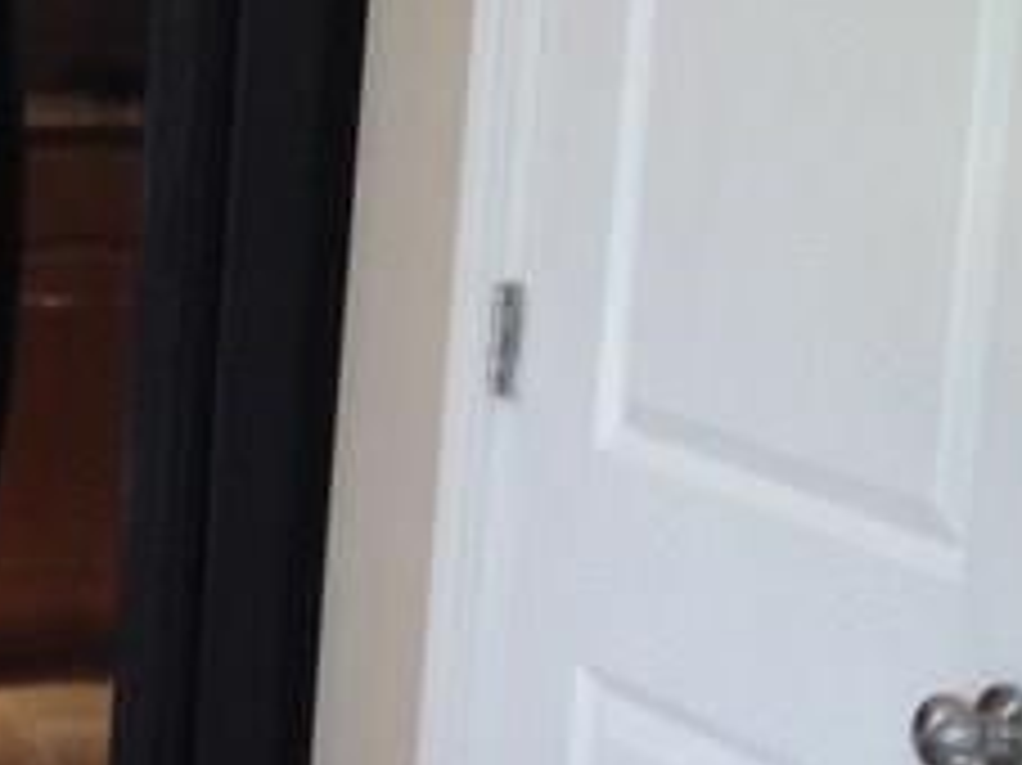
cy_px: 414
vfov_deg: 9.4
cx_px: -1225
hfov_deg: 11.0
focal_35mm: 158
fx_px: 4662
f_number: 2.4
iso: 80
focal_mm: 4.28
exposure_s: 1/20
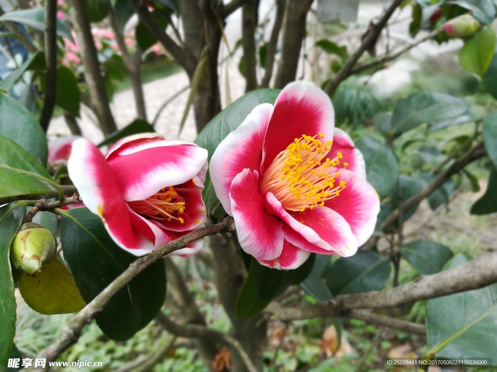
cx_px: 248
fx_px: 373
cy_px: 186
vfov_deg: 53.1
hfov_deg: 67.3
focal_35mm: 26
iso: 100
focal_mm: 3.83
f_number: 4
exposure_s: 1/40
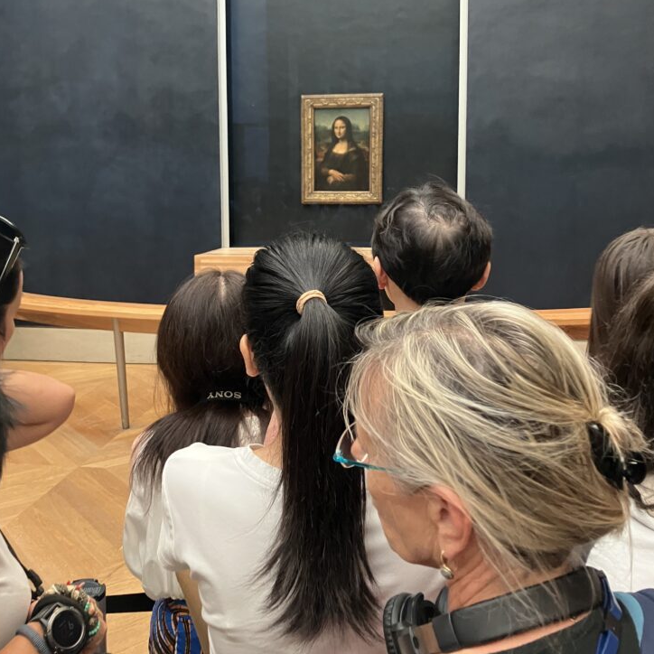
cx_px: 313
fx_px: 748
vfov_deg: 46.8
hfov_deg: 47.2
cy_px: 249
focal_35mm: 35
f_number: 1.8
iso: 200
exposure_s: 1/45
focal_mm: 3.99
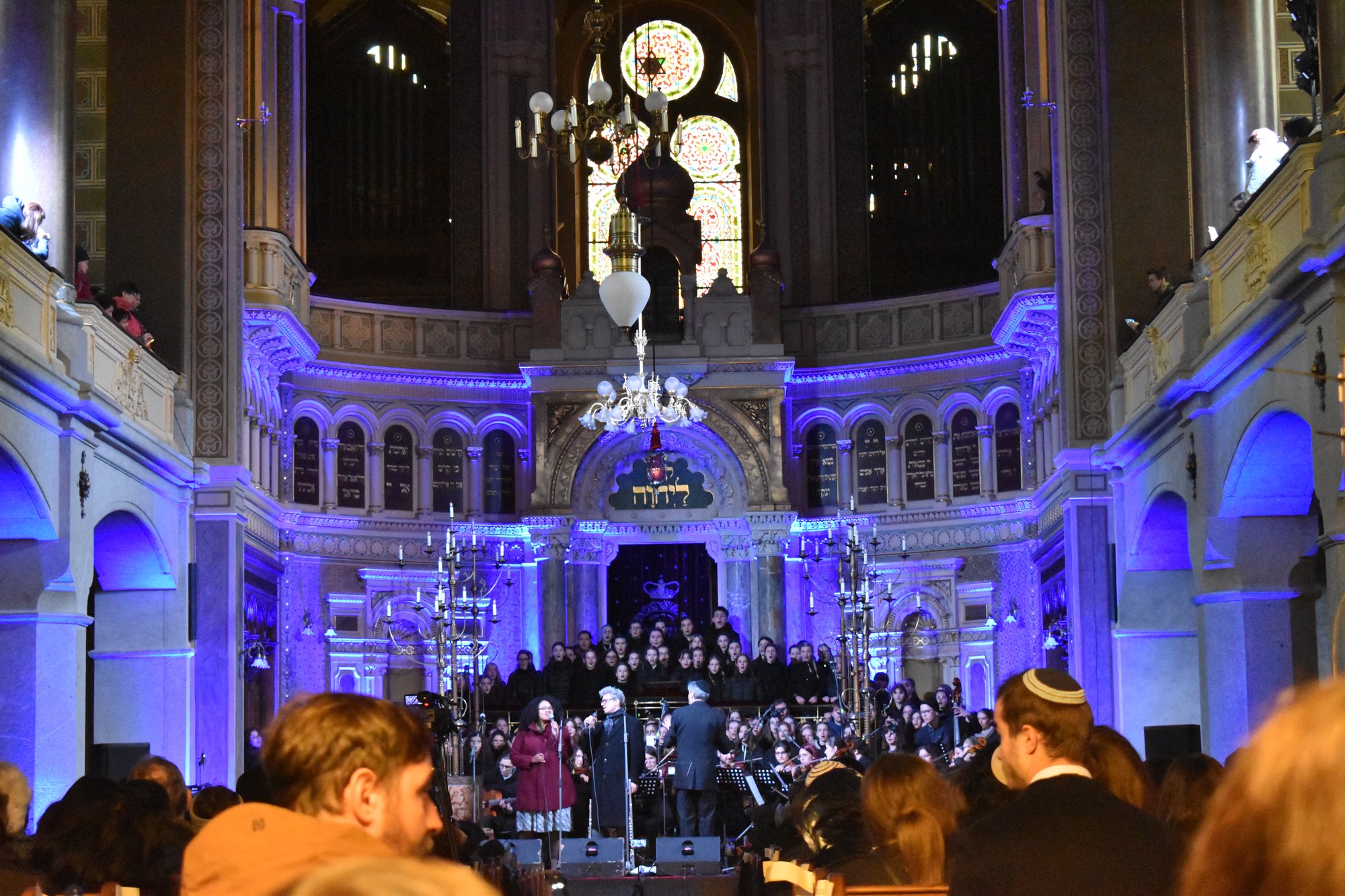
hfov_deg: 27.0
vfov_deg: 18.2
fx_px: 2802
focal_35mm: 75
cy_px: 448
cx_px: 672
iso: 6400
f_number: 5.6
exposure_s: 1/60
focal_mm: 50
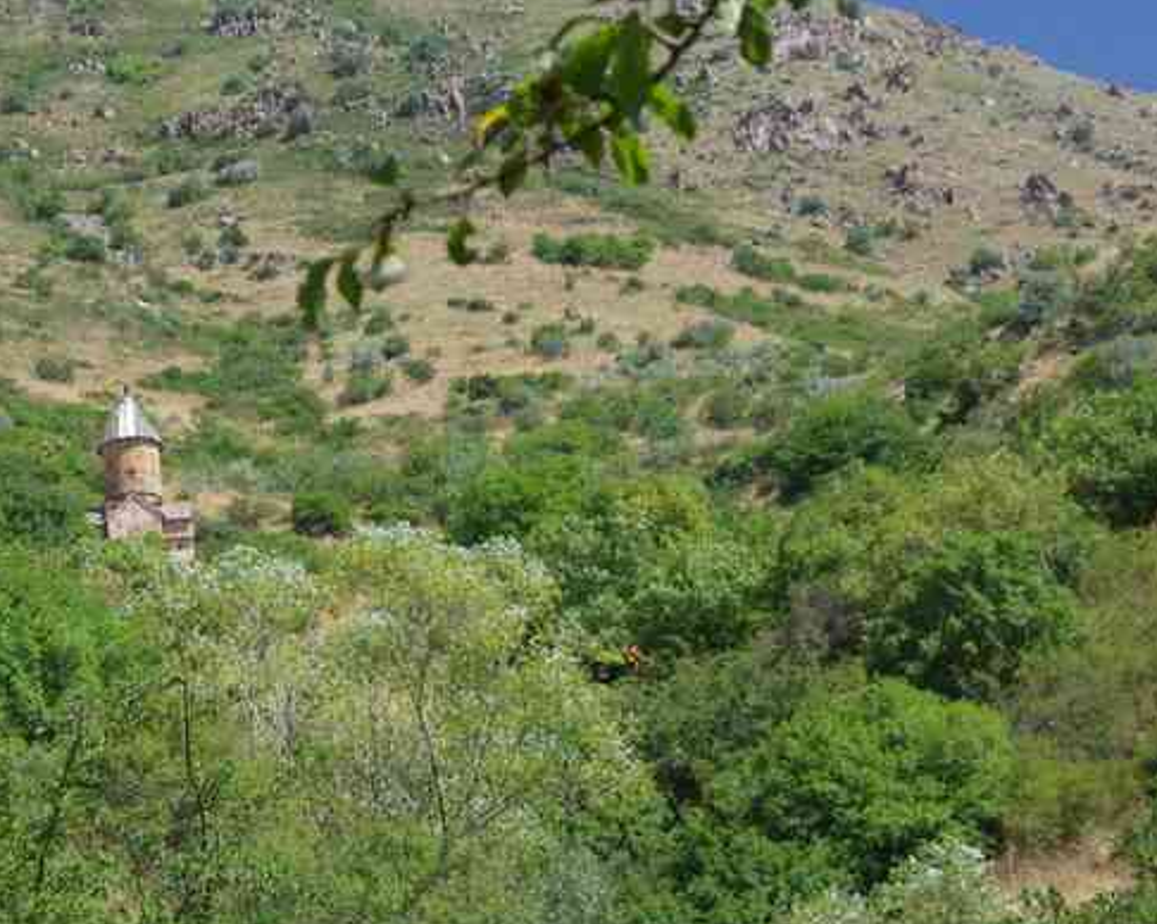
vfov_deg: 9.2
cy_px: 410
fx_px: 5748
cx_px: 113
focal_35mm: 168
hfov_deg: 11.4
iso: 200
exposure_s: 1/100
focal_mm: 57.5
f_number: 9
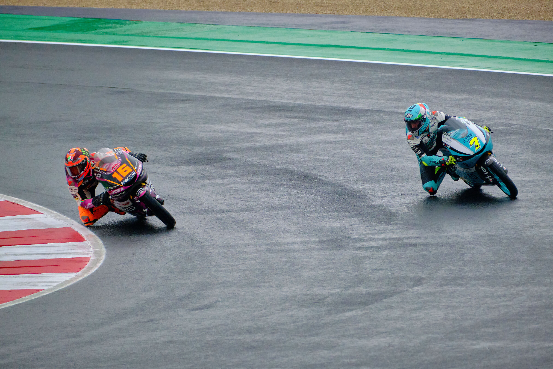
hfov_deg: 4.6
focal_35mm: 450
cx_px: 276
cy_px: 184
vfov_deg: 3.1
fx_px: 6912
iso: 3200
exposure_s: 1/1000
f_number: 5.6
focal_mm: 300
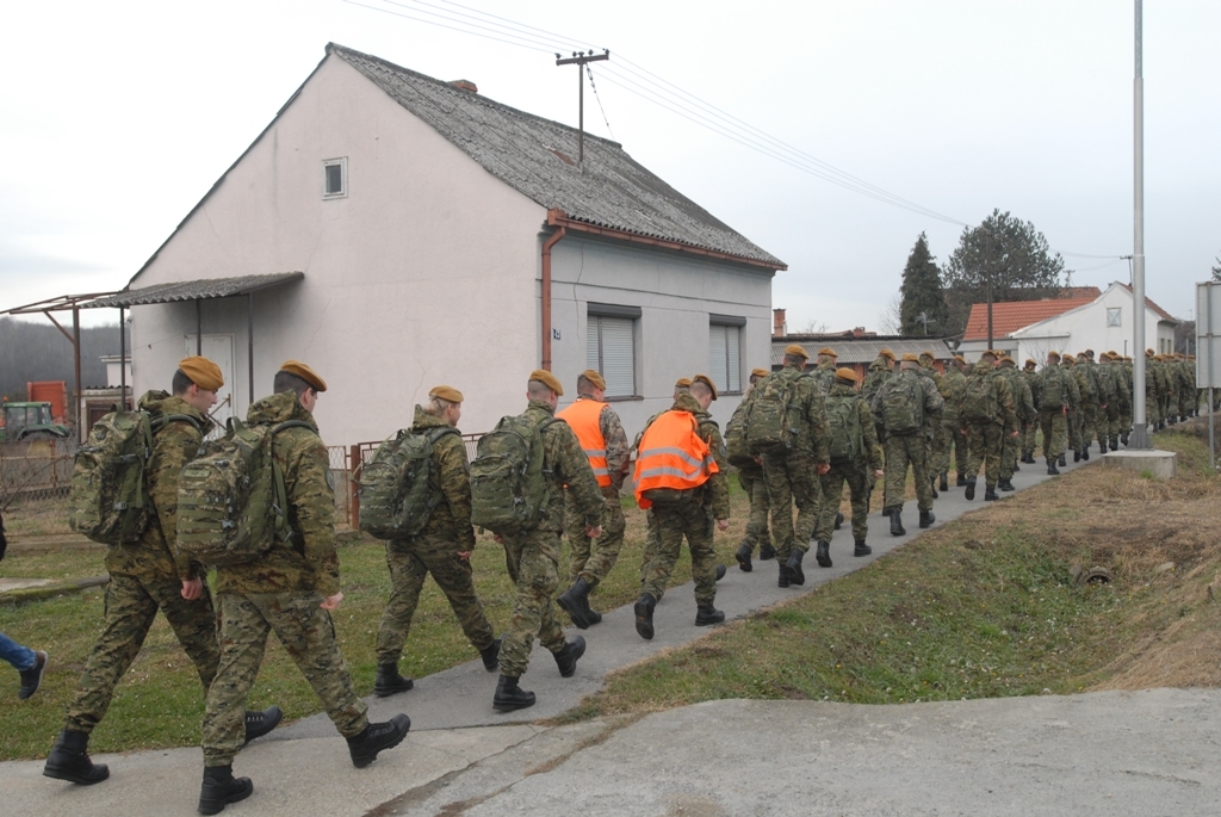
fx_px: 1222
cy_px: 408
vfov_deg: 37.0
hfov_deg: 53.1
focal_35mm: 36
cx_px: 610
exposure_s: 1/250
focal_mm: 24
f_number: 4.5
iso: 250
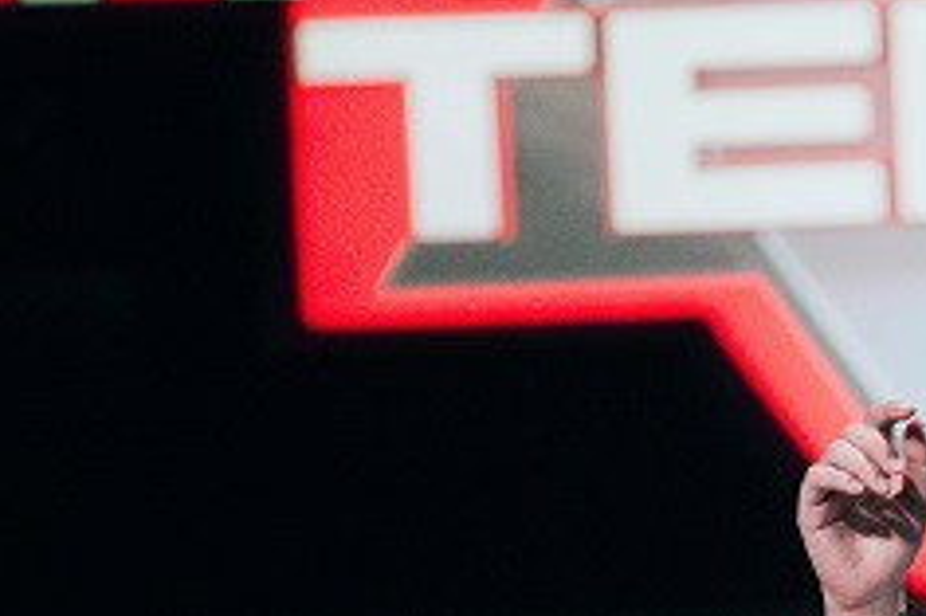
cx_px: 891
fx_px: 13803
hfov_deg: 3.8
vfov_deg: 2.6
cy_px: 487
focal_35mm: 537
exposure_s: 1/200
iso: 3200
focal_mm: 210
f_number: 4
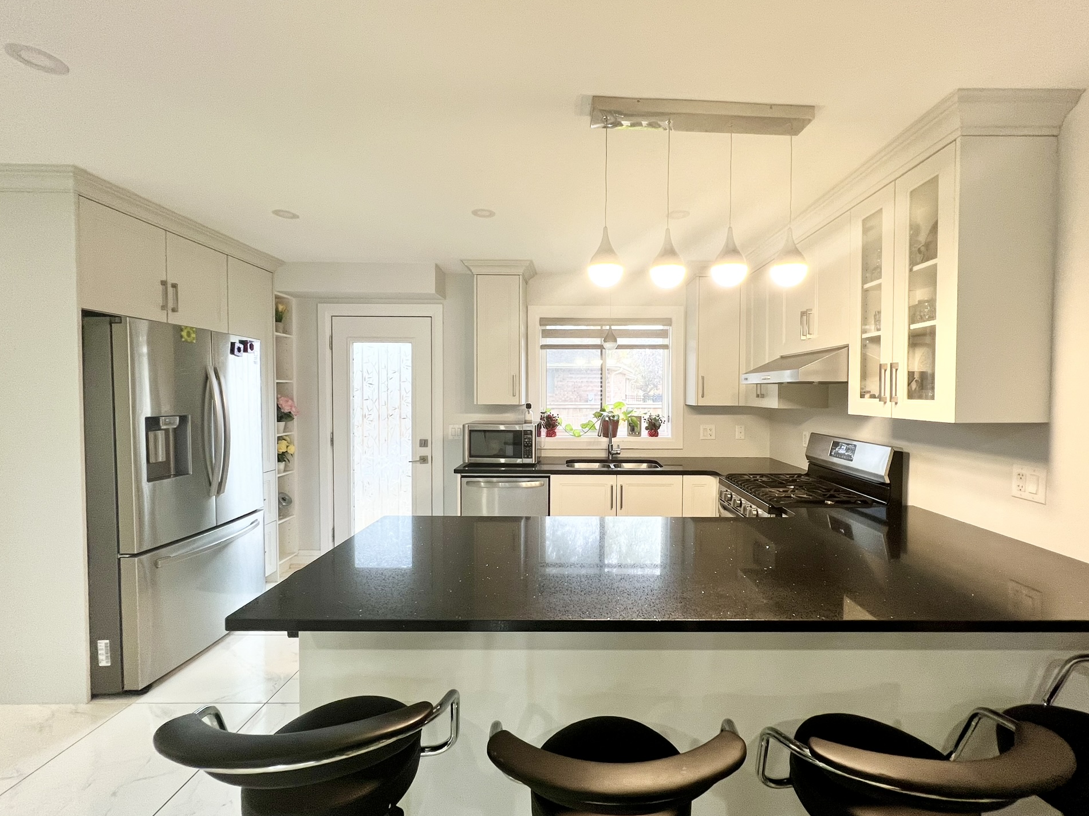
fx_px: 440
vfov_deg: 85.7
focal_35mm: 14
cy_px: 408
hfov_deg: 101.9
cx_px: 582
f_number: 1.8
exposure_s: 1/60
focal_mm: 1.57
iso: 160
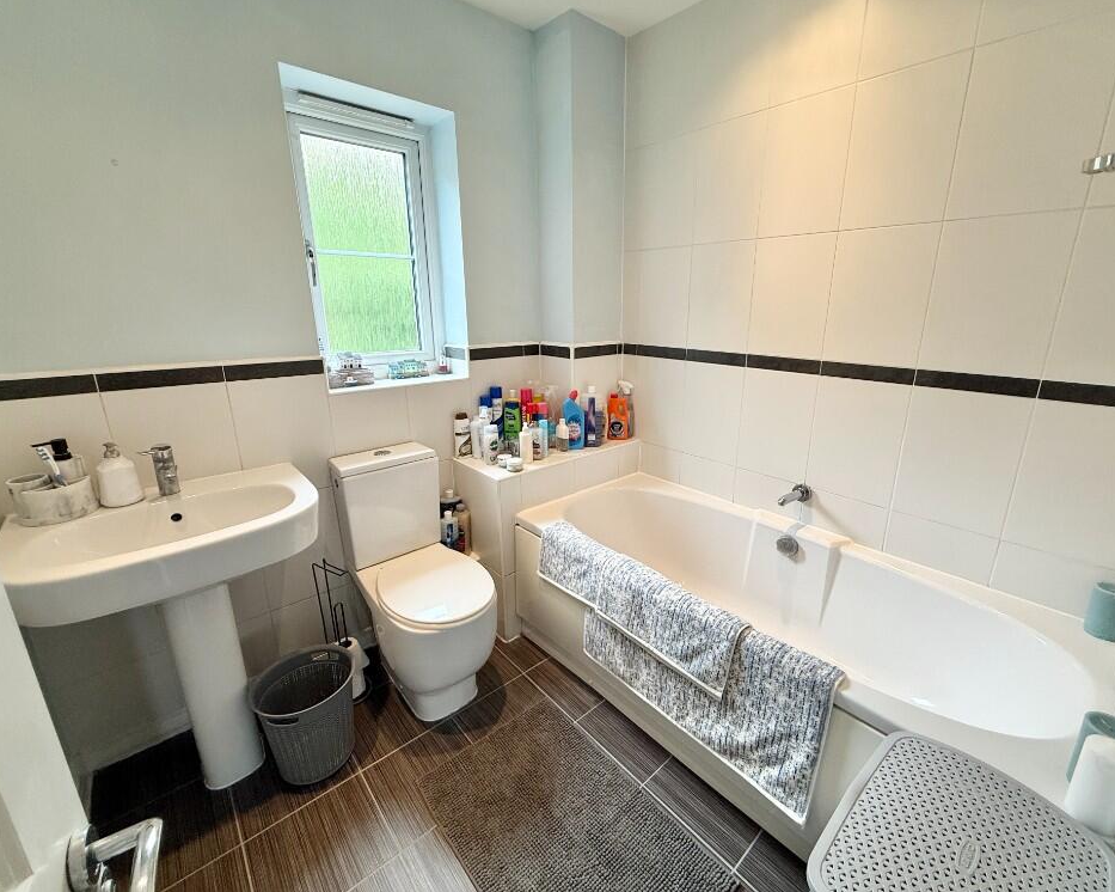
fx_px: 495
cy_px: 436
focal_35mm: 15
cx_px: 587
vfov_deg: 84.0
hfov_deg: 96.7
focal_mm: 2.22
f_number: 2.2
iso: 125
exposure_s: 1/100
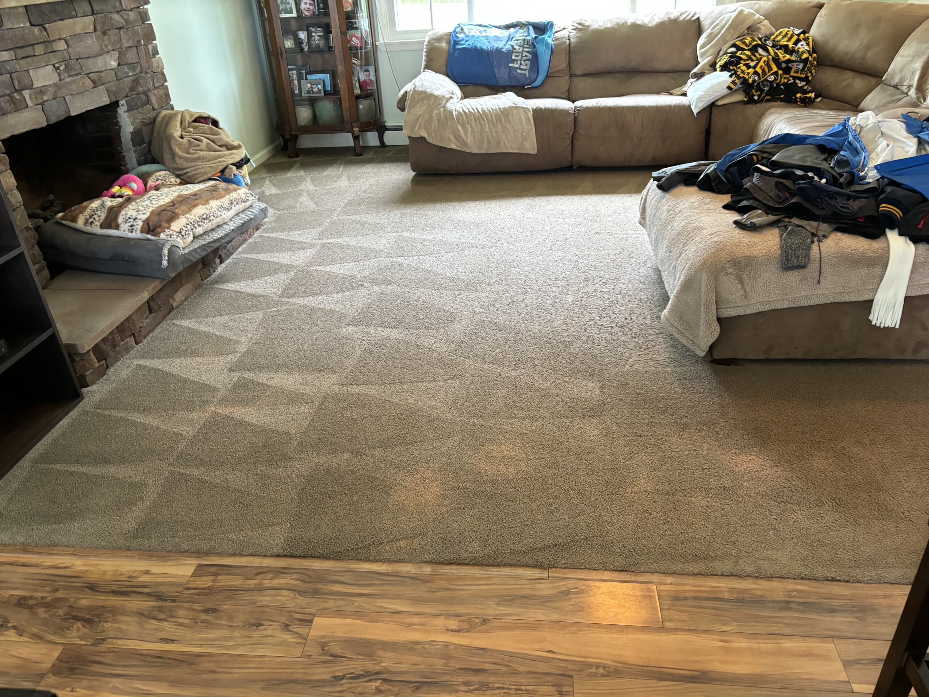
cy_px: 348
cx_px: 464
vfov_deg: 53.1
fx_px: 698
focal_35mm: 26
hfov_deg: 67.3
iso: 320
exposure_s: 1/60
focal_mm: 5.96
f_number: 1.6
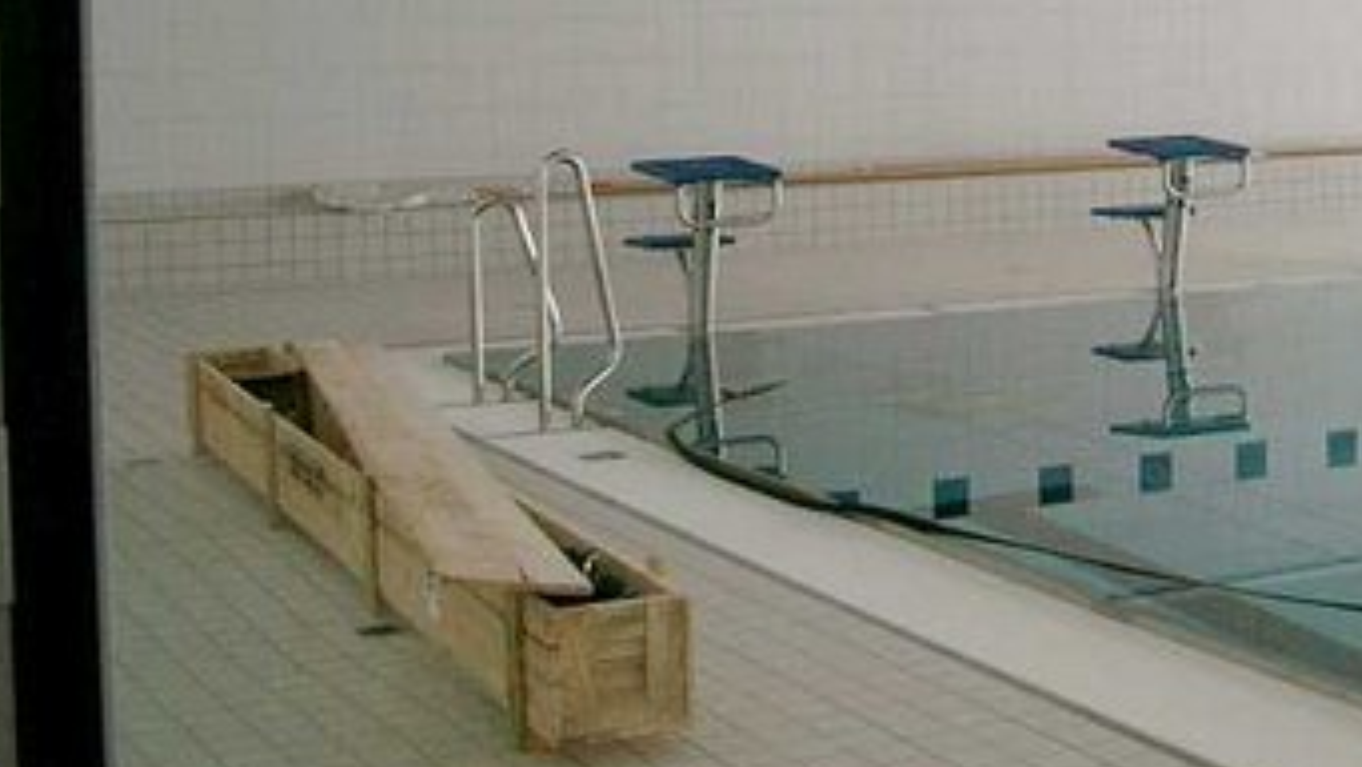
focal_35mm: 71
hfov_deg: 28.9
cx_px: 1138
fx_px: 2565
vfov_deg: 16.8
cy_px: 124
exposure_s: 1/125
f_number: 2.6
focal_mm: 7.6
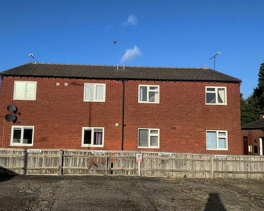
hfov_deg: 57.1
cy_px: 106
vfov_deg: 47.1
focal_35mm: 31
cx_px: 122
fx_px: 242
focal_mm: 3
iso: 25
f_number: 1.8
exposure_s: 1/2141
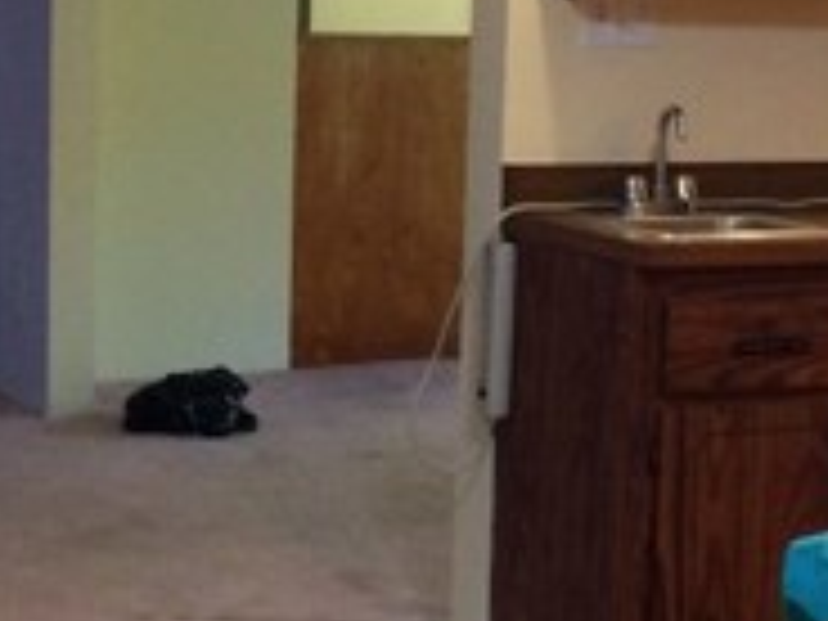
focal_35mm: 101
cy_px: 261
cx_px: 454
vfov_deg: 14.6
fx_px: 2416
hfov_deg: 19.4
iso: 125
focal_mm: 4.15
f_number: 2.2
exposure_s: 1/30
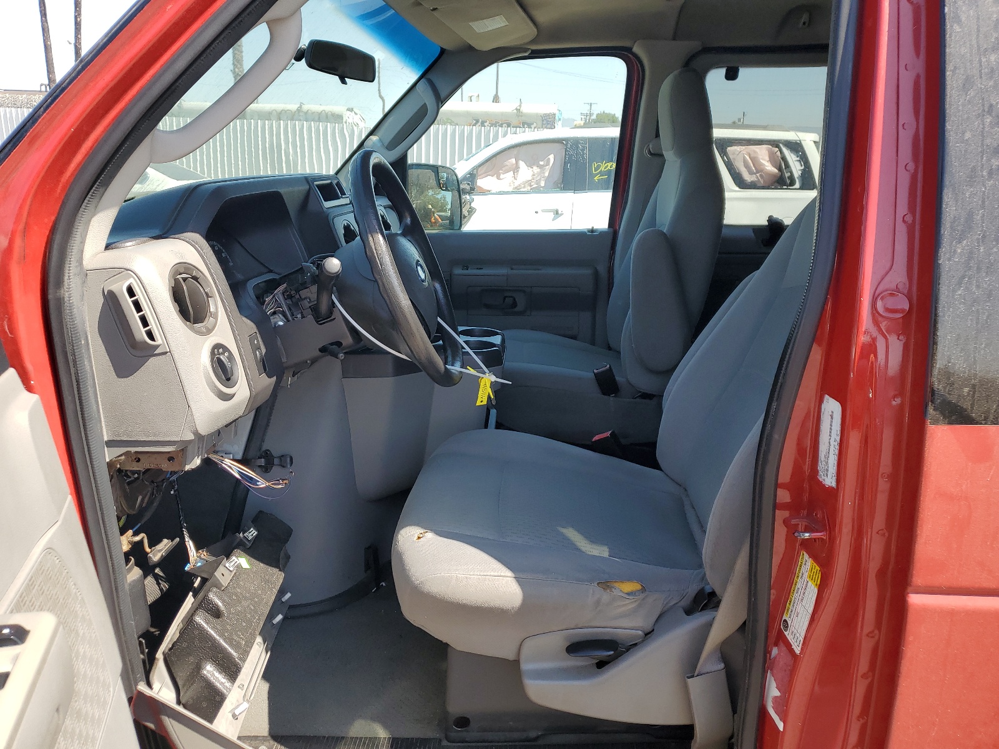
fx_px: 750
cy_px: 374
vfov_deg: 53.1
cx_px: 500
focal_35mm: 26
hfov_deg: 67.3
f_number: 1.5
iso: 50
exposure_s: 1/833
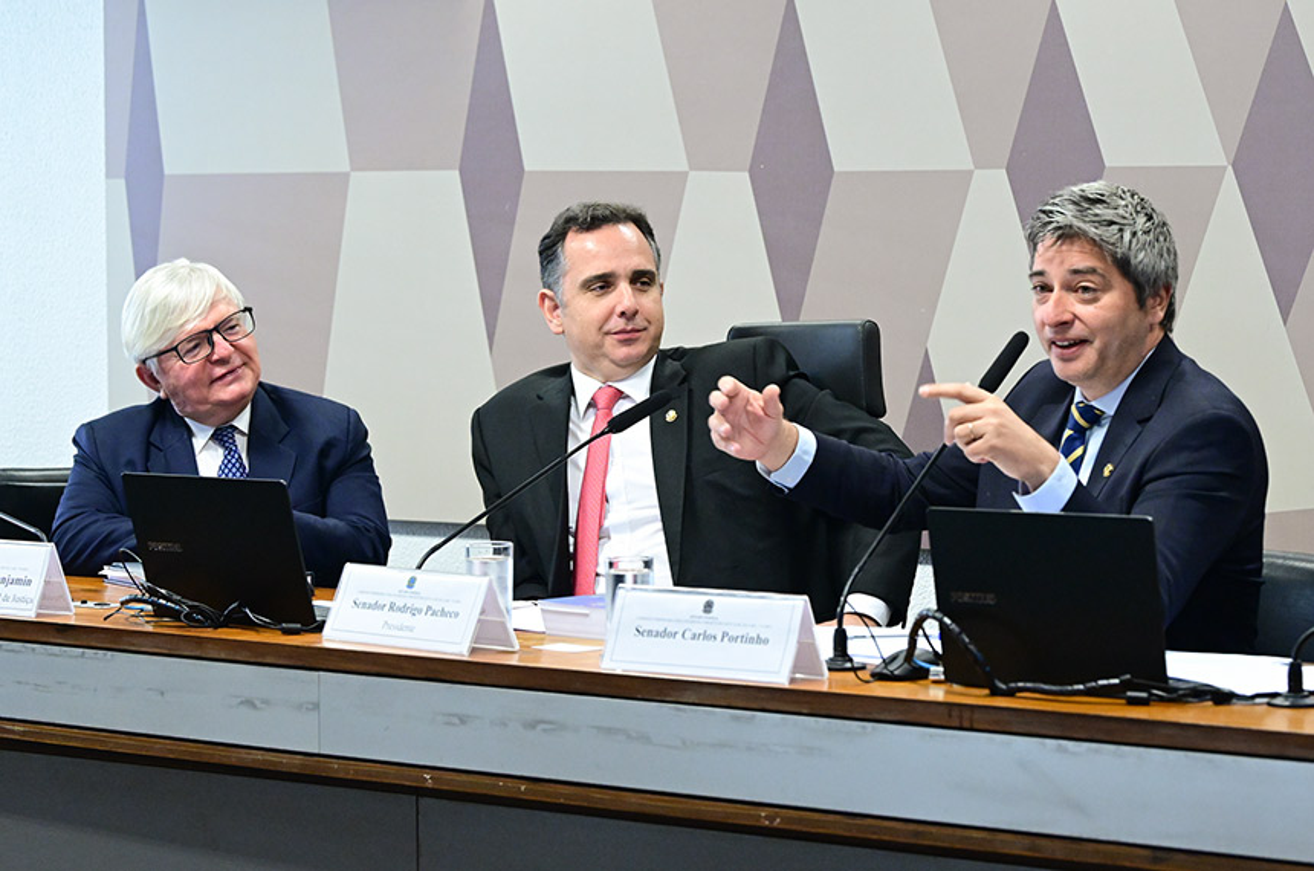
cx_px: 657
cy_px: 436
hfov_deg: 19.5
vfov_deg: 13.0
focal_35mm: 105
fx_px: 3825
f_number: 4
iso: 4000
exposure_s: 1/160
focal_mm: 70
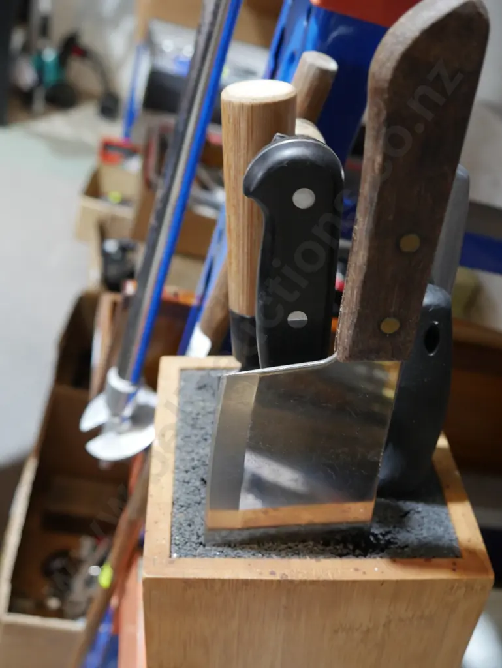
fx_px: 734
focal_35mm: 38
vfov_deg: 49.0
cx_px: 251
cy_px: 334
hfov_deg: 37.8
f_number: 4.1
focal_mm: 19
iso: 1000
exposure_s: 1/60
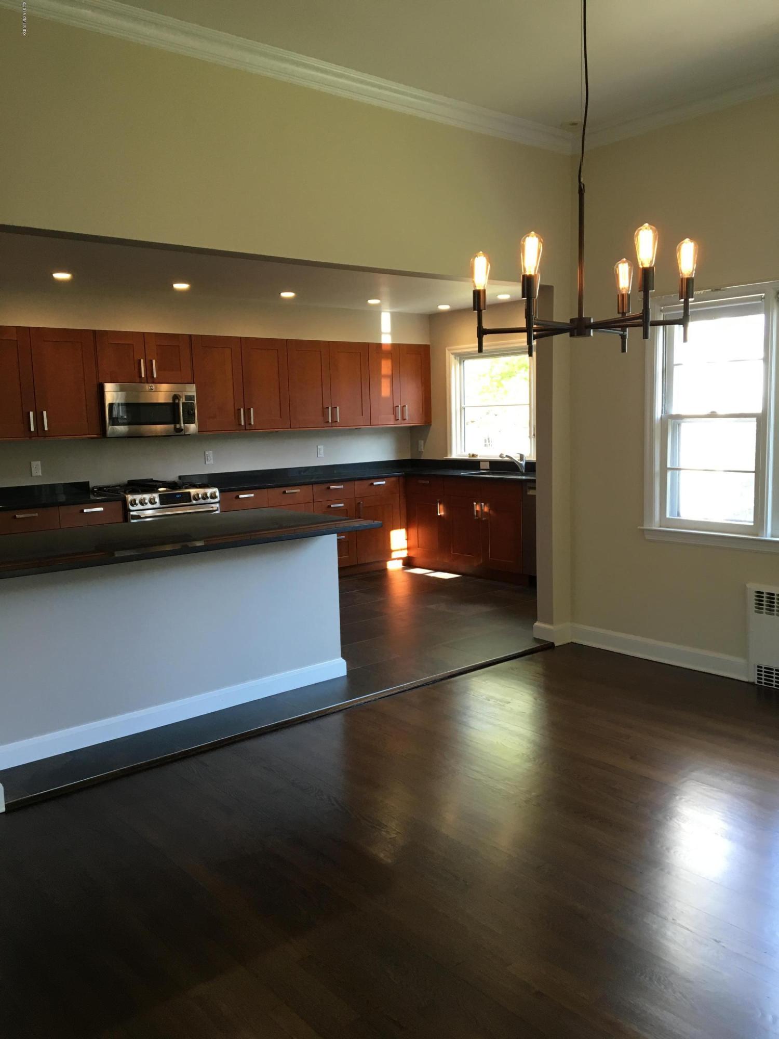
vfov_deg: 61.7
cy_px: 520
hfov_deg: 48.2
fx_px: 870
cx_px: 390
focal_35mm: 29
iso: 40
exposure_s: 1/30
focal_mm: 4.15
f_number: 2.2
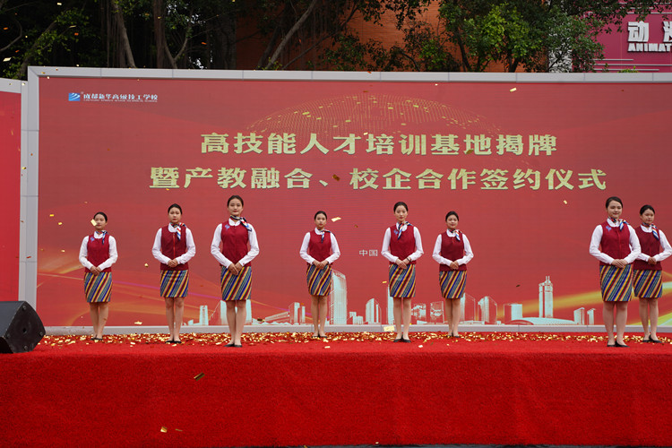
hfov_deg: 36.2
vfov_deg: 24.6
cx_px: 336
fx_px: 1027
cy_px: 224
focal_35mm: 55
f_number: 8
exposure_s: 1/200
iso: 100
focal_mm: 55
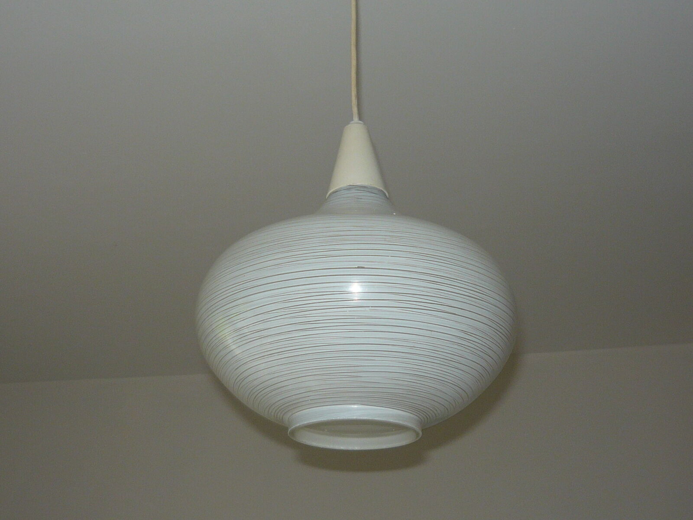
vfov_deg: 25.2
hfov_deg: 33.2
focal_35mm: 58
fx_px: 1161
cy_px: 260
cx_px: 346
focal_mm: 6
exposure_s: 1/30
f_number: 2.9
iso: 100
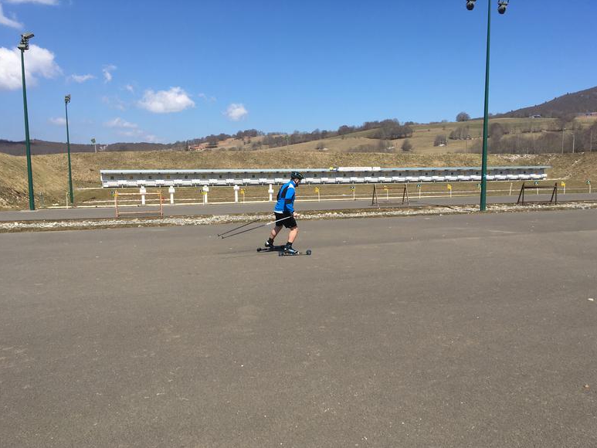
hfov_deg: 59.9
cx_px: 306
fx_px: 517
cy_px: 230
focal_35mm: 30
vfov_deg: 46.8
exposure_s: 1/2262
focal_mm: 4.15
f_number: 2.2
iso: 25
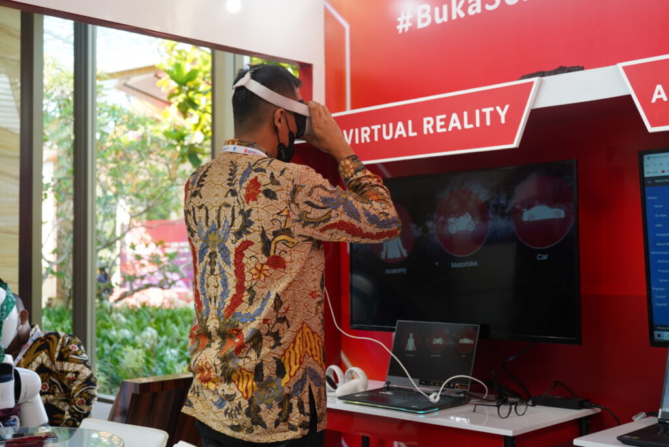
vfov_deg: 31.2
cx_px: 334
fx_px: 800
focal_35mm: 43
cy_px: 224
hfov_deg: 45.4
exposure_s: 1/160
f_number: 4.5
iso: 500
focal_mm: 43
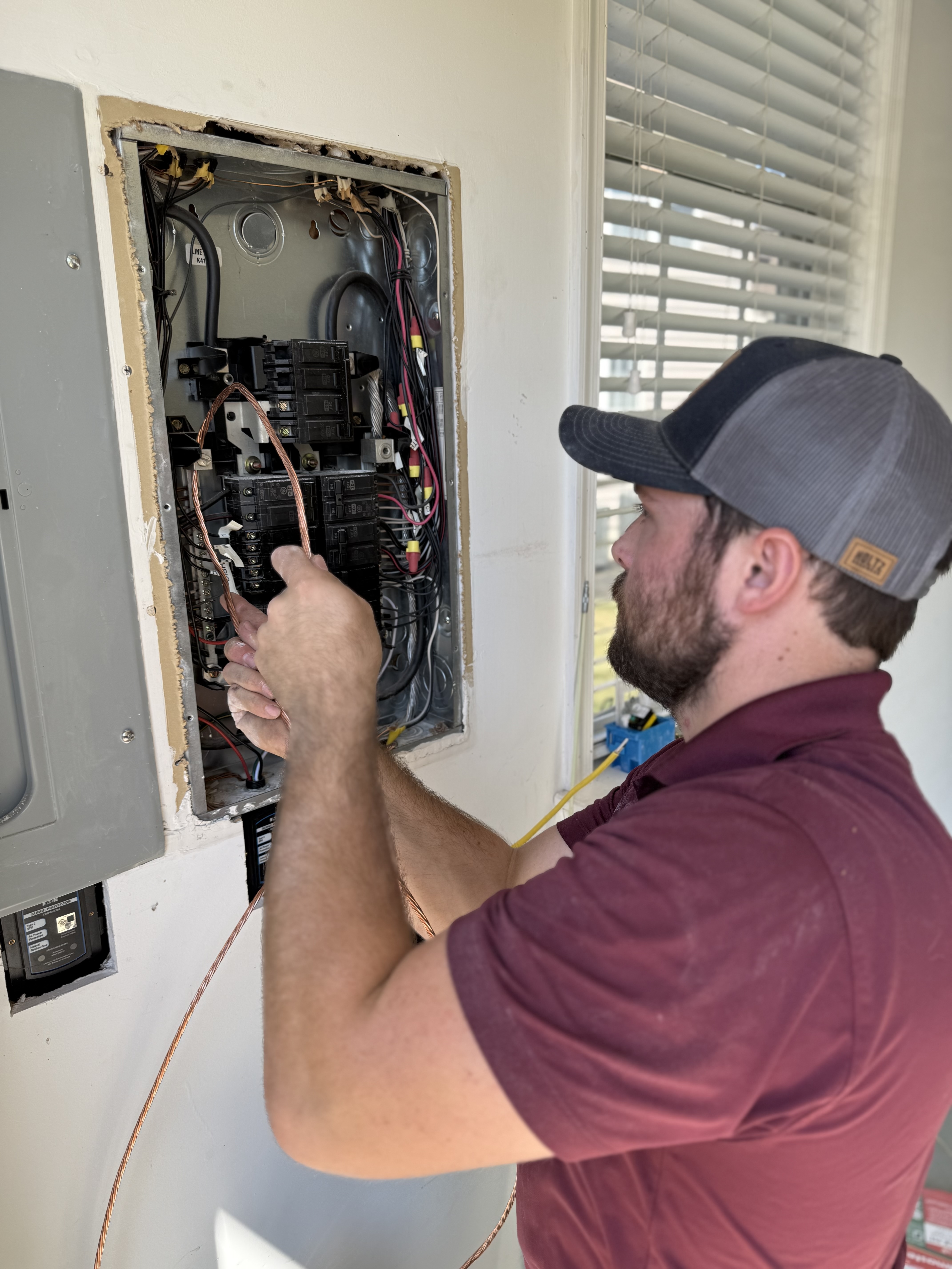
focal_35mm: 24
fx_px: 880
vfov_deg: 71.6
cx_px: 476
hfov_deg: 56.8
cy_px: 634
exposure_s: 1/665
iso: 80
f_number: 1.78
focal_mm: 6.76
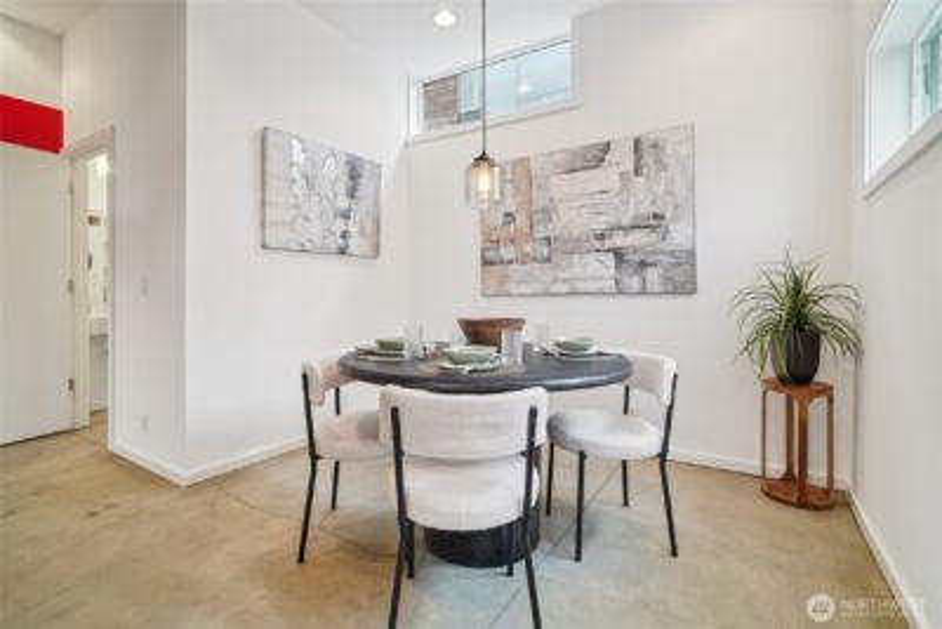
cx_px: 471
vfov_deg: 73.8
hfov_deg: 96.7
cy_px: 314
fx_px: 419
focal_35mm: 16
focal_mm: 16
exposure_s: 1/30
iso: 1600
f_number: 8
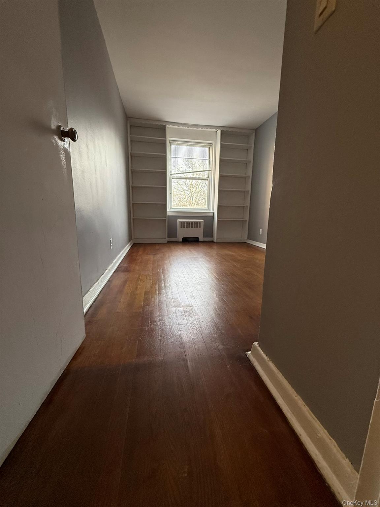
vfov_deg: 102.1
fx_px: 205
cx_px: 190
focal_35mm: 14
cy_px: 254
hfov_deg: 85.7
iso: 200
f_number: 2.2
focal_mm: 2.22
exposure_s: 1/120
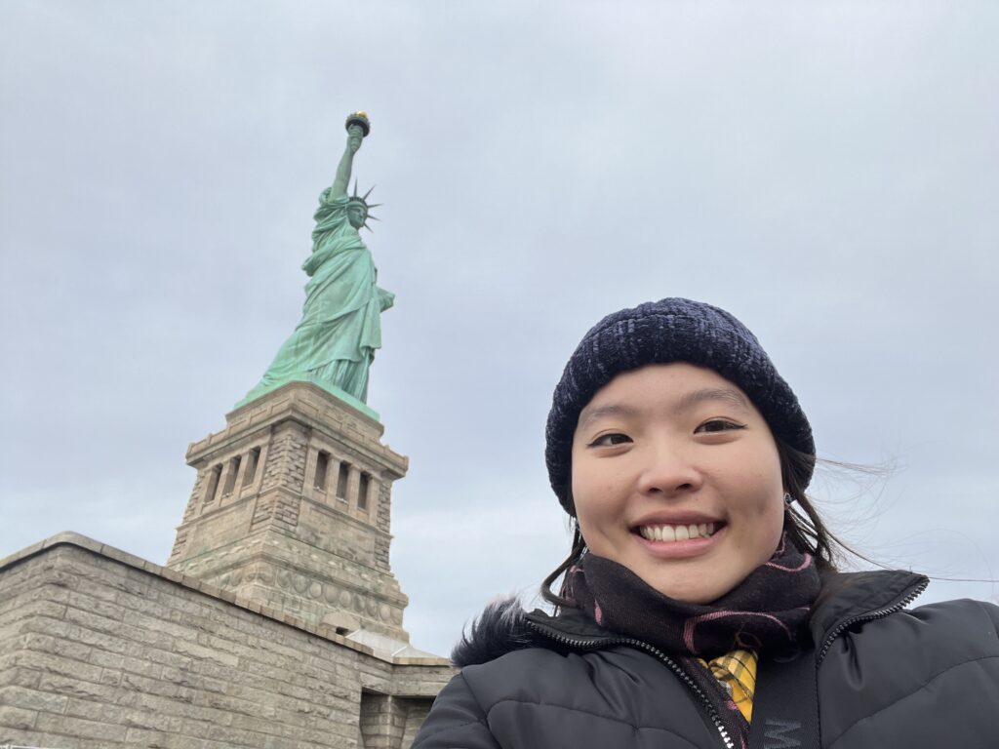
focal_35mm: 23
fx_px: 664
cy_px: 374
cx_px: 500
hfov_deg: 73.9
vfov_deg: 58.9
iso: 32
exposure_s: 1/594
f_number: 2.2
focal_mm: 2.71
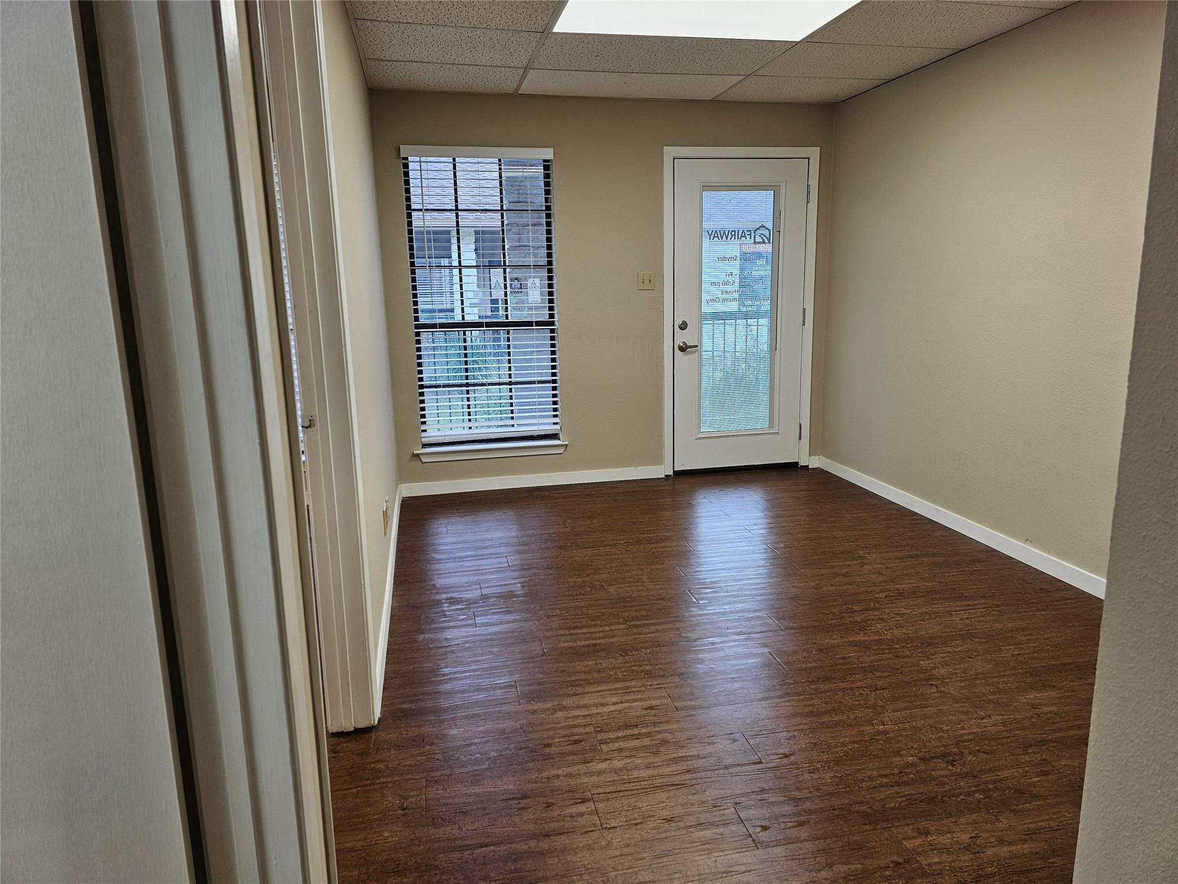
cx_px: 589
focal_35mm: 23
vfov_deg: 58.9
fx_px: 783
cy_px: 442
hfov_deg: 73.9
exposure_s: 1/120
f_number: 1.7
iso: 64
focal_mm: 6.3
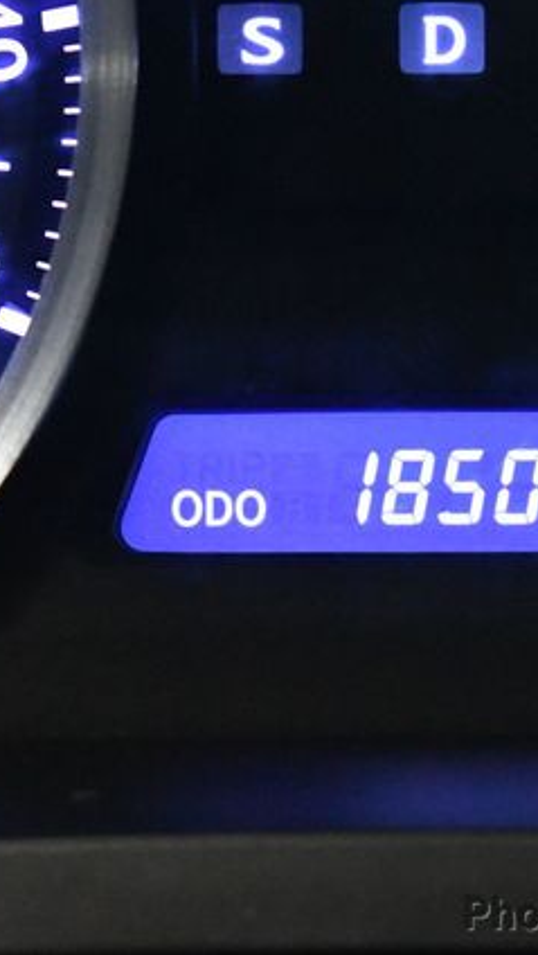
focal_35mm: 174
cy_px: 475
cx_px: 437
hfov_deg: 7.0
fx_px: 4406
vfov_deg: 12.4
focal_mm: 55
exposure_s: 1/60
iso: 9000
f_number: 5.6
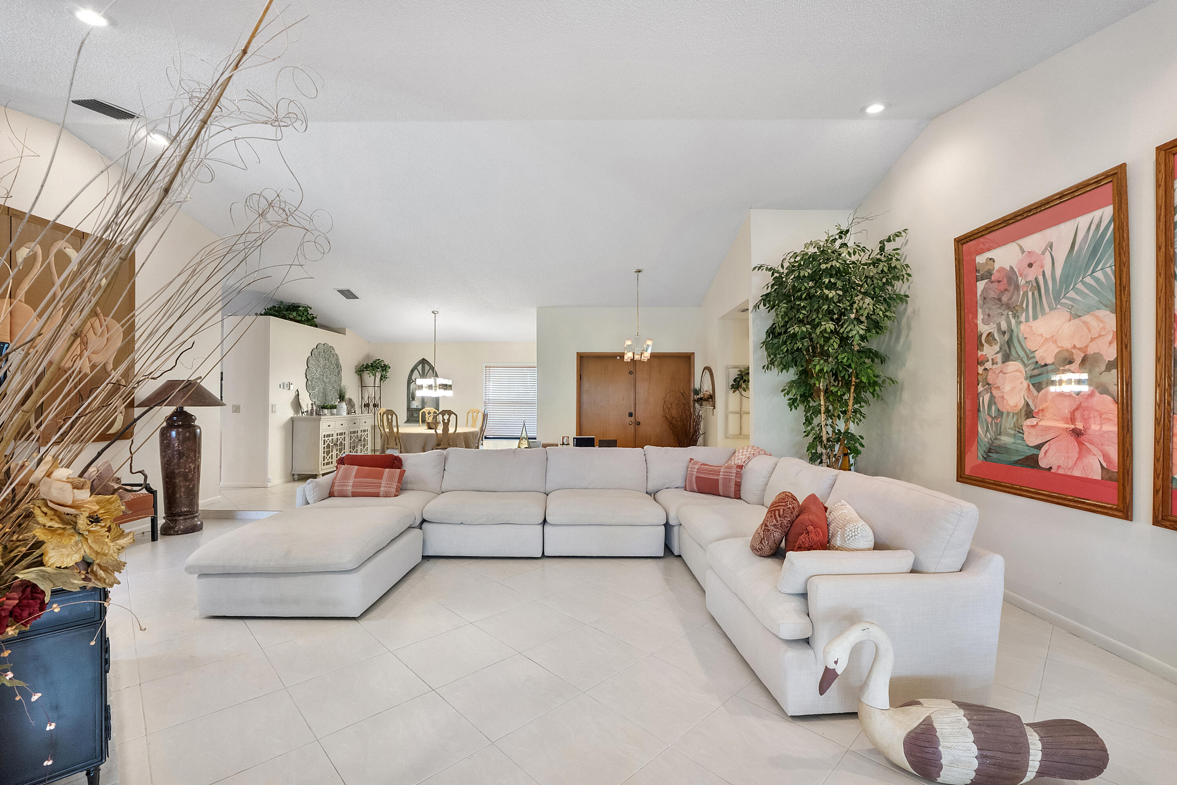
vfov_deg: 77.4
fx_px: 491
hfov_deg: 100.4
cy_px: 392
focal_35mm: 15
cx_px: 588
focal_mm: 10
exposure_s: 1/30
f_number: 7.1
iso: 1000
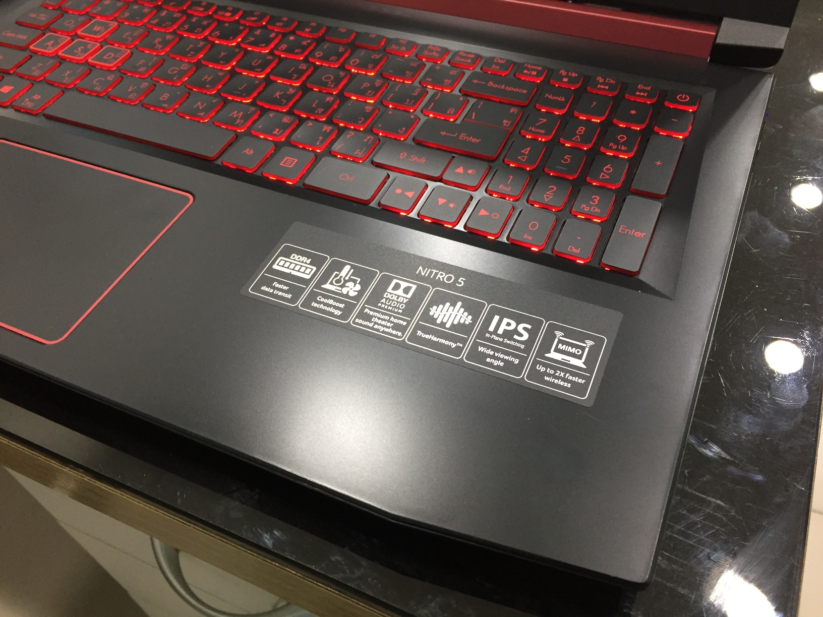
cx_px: 412
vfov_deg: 48.2
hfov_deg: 61.7
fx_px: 689
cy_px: 308
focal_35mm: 29
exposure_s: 1/33
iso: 160
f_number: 2.2
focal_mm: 4.15
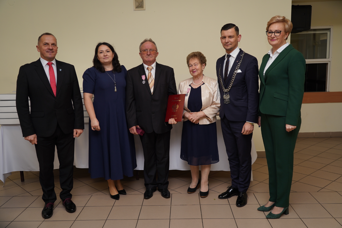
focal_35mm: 32
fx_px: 304
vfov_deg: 41.1
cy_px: 114
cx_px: 171
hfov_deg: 58.7
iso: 250
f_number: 4
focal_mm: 32
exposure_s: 1/100
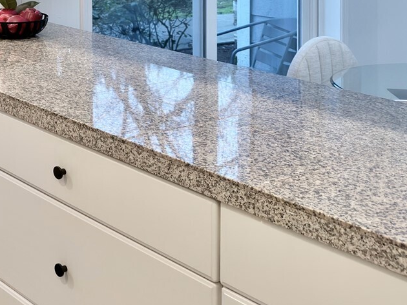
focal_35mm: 61
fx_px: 717
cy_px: -28
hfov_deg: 27.3
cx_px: -101
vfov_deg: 22.7
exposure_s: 1/120
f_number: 1.78
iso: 125
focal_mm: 6.76
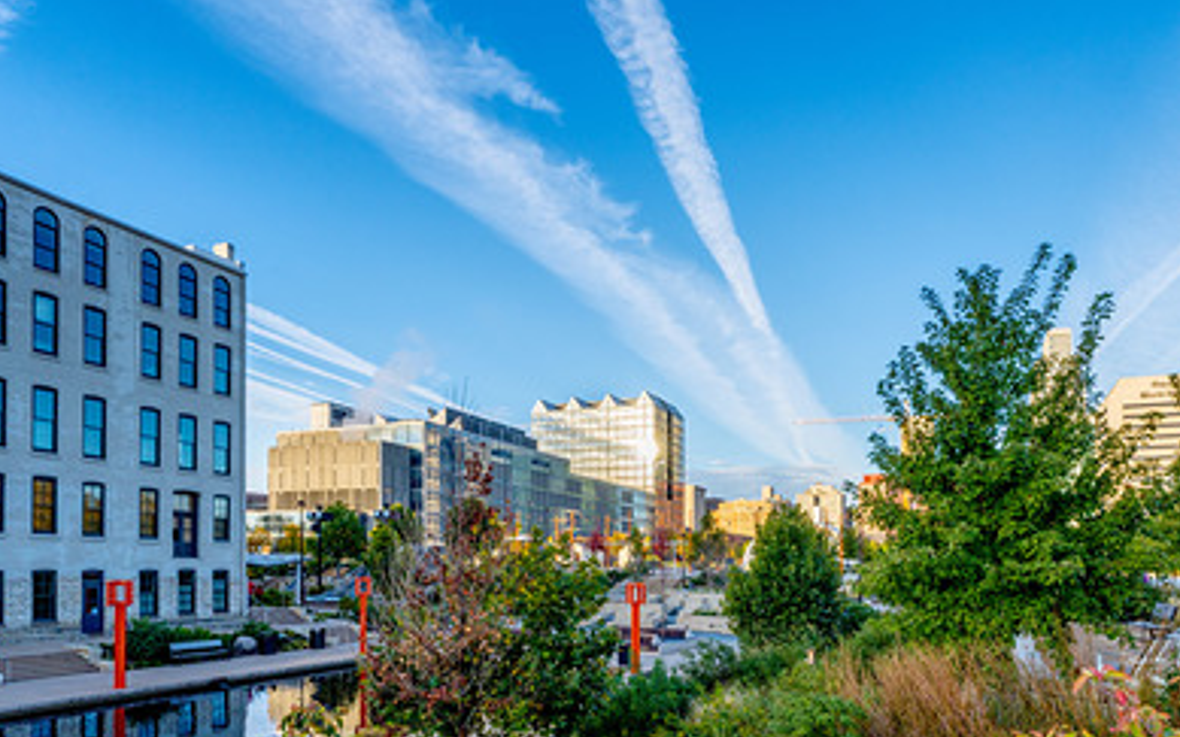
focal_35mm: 22
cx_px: 679
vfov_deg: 53.8
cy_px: 497
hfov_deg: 79.1
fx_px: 707
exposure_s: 1/80
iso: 200
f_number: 16
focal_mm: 14
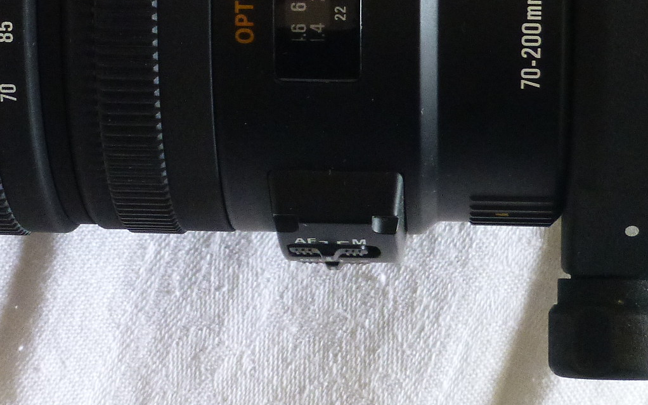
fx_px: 2243
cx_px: 254
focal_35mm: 127
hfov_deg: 16.4
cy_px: -25
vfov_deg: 10.2
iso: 400
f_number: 4.4
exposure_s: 1/40
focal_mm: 9
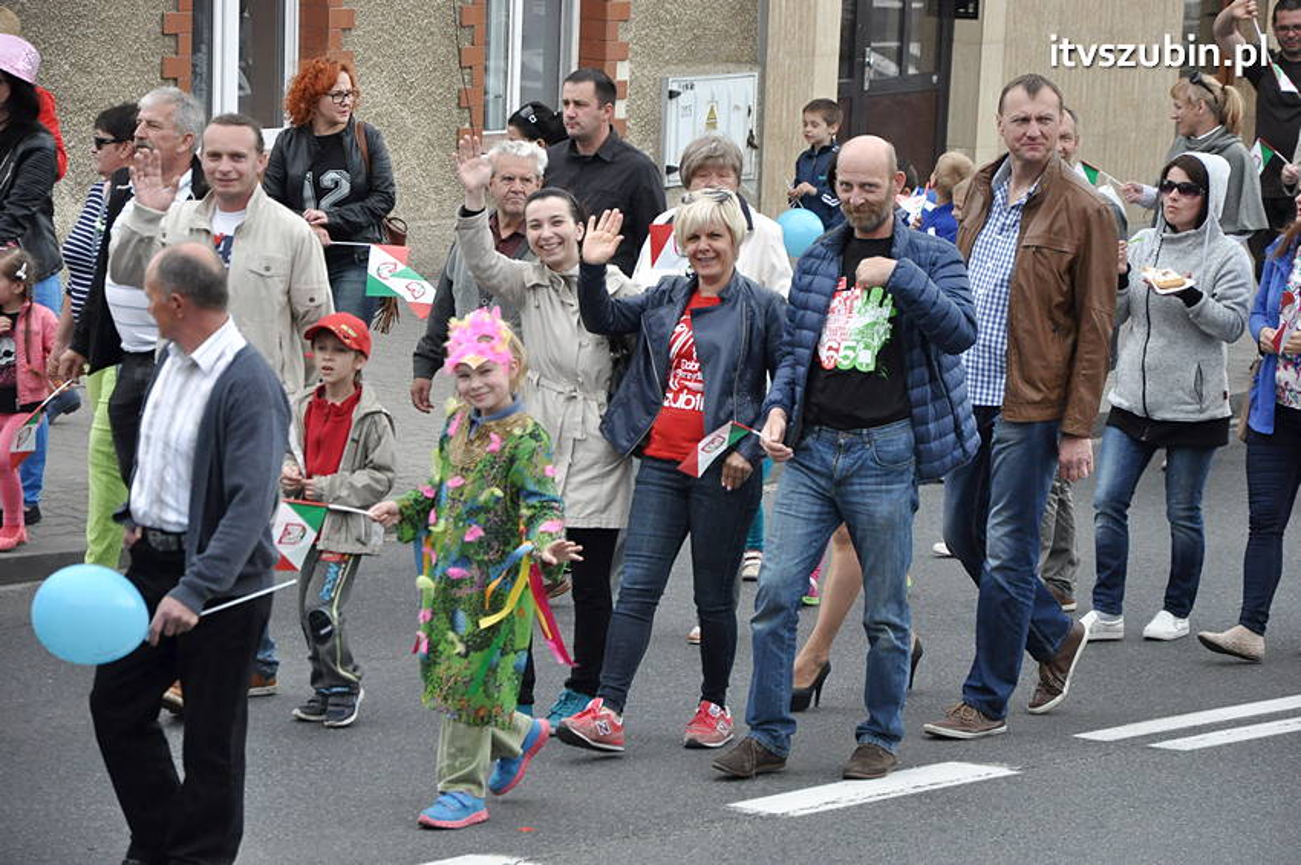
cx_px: 650
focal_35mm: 158
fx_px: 5686
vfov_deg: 8.7
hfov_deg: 13.1
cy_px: 432
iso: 1250
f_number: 6.3
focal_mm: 105
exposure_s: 1/1000
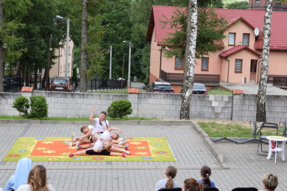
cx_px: 144
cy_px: 96
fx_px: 658
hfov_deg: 24.6
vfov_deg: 16.6
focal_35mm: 82
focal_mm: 55
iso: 360
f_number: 8
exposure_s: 1/250
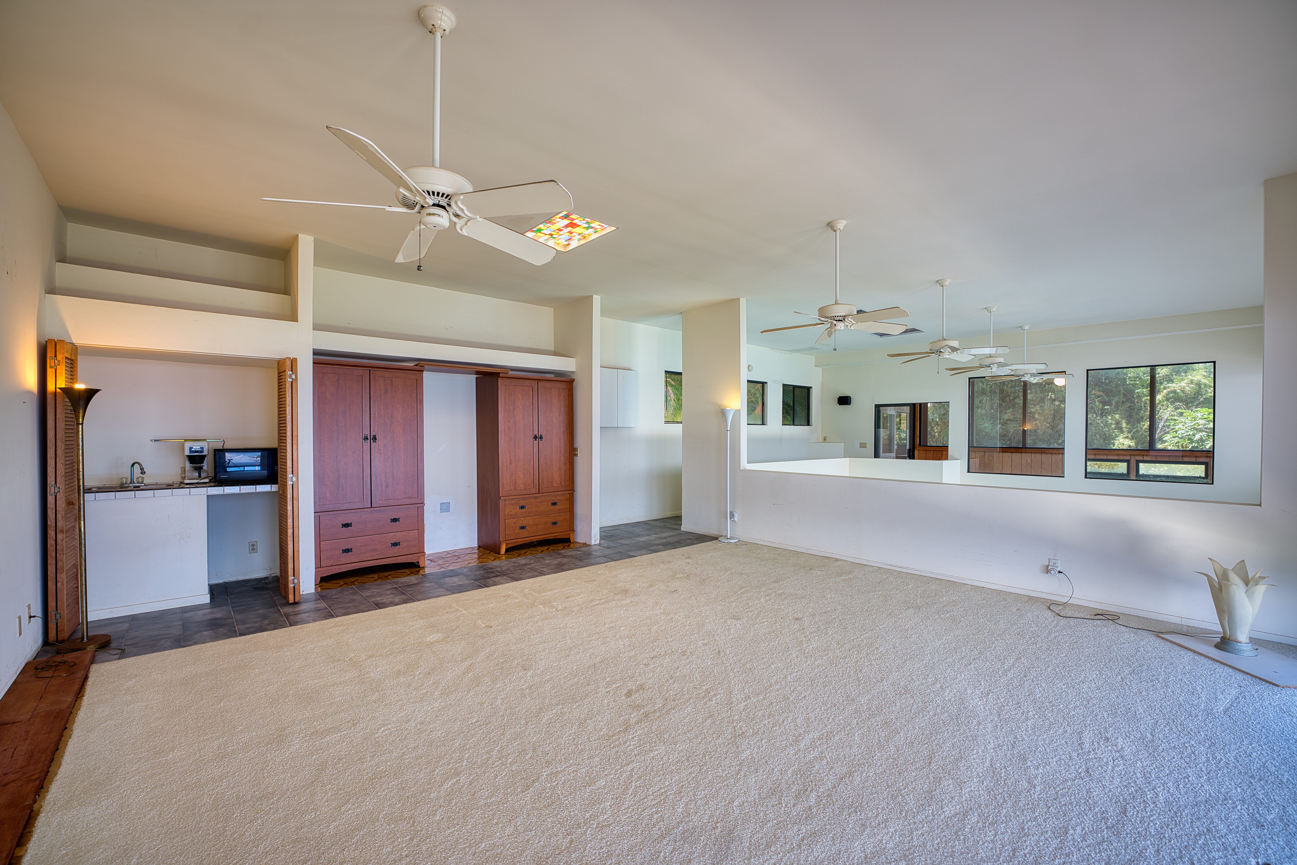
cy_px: 432
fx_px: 526
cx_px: 648
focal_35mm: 15
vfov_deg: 78.9
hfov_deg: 101.9
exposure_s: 1/25
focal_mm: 14.6
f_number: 4
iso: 50
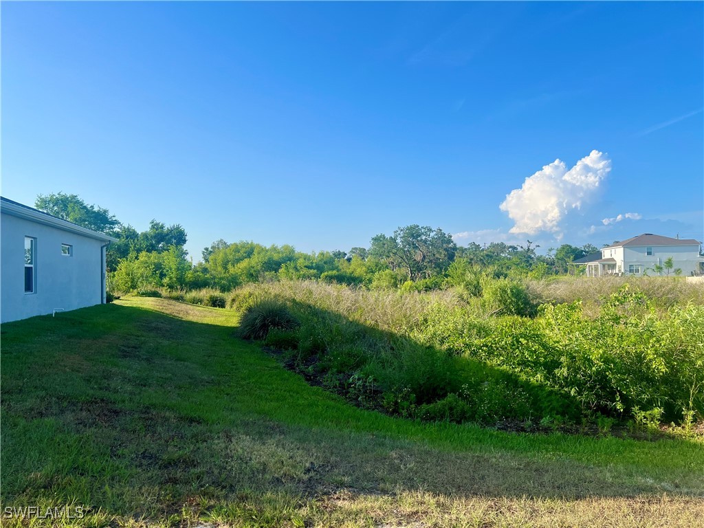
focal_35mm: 26
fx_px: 529
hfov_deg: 67.3
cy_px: 264
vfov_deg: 53.1
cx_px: 352
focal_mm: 5.7
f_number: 1.5
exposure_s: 1/3704
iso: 50
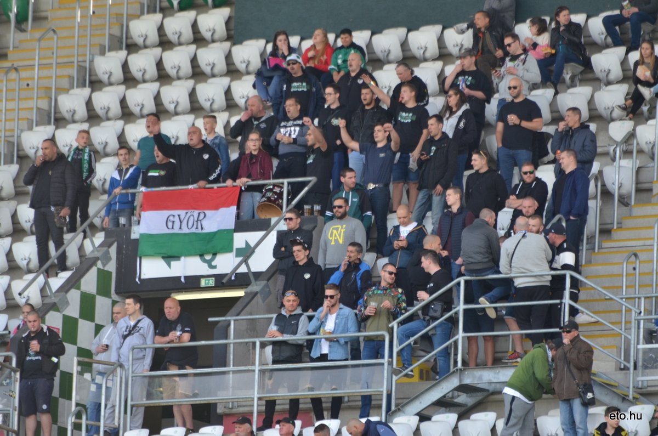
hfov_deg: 4.6
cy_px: 218
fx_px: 8209
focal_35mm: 450
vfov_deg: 3.0
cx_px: 329
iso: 400
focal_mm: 300
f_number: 5.6
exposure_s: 1/400
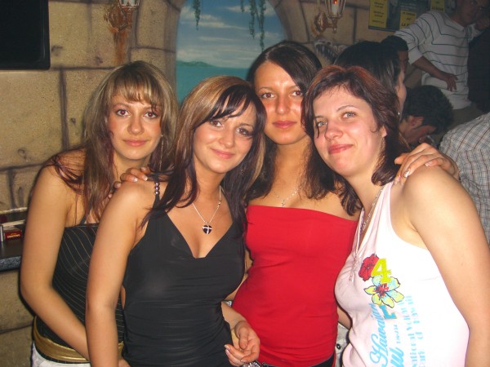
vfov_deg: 37.7
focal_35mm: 38
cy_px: 184
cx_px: 245
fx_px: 538
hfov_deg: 49.0
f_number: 2.8
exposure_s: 1/60
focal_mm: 7.9
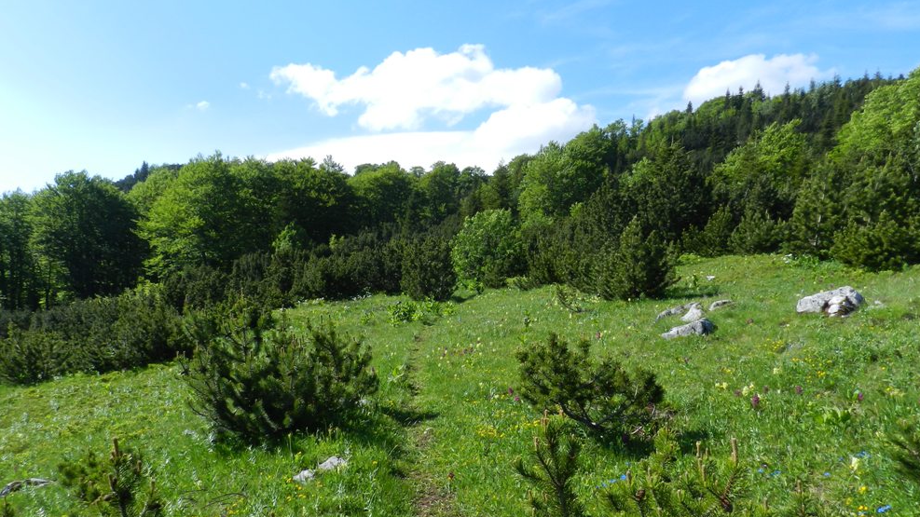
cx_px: 446
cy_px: 311
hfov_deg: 71.9
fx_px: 634
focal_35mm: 26
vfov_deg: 44.1
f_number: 4
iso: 160
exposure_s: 1/800
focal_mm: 4
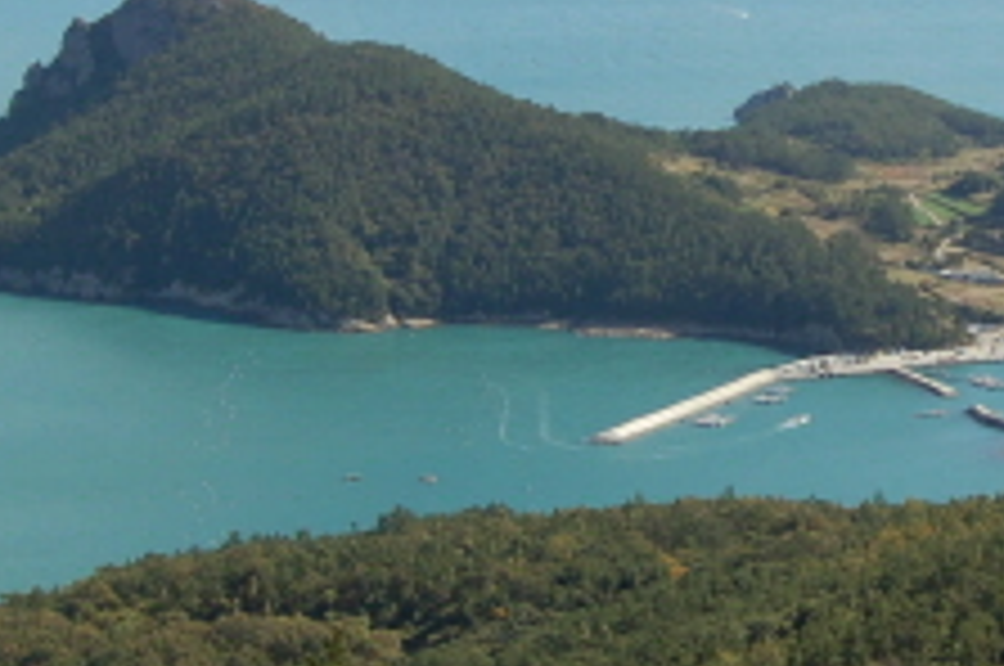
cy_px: 101
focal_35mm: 113
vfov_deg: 12.0
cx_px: 1004
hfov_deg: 17.7
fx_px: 3147
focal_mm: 24
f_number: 9
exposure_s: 1/320
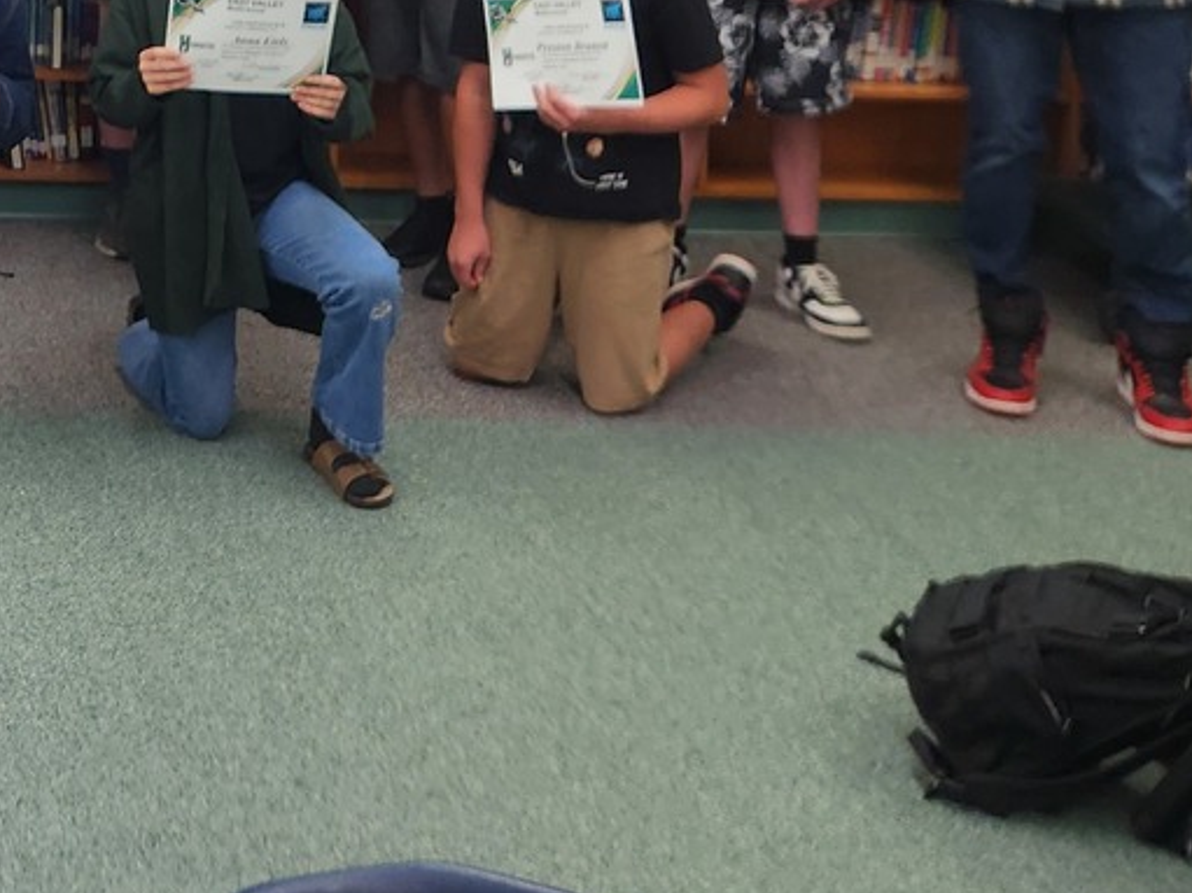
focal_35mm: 72
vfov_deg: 18.4
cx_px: -264
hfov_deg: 24.4
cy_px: -401
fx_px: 2479
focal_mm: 5.4
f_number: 1.8
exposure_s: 1/120
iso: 160
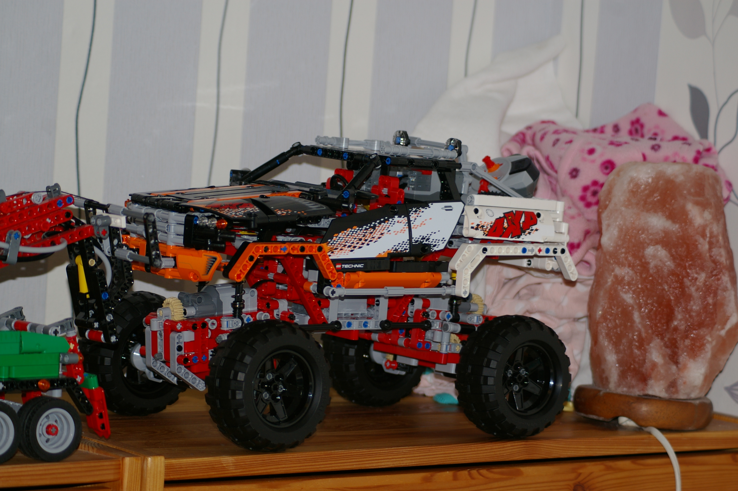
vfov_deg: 11.4
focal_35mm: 120
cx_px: 369
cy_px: 246
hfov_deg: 17.1
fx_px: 2458
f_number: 4.5
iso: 200
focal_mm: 80
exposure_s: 1/90
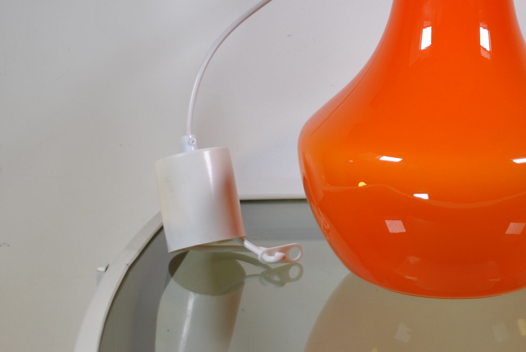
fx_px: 1273
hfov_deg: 23.1
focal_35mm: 87
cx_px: 404
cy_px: 12
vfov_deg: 15.5
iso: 100
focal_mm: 29
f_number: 4.5
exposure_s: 1/80
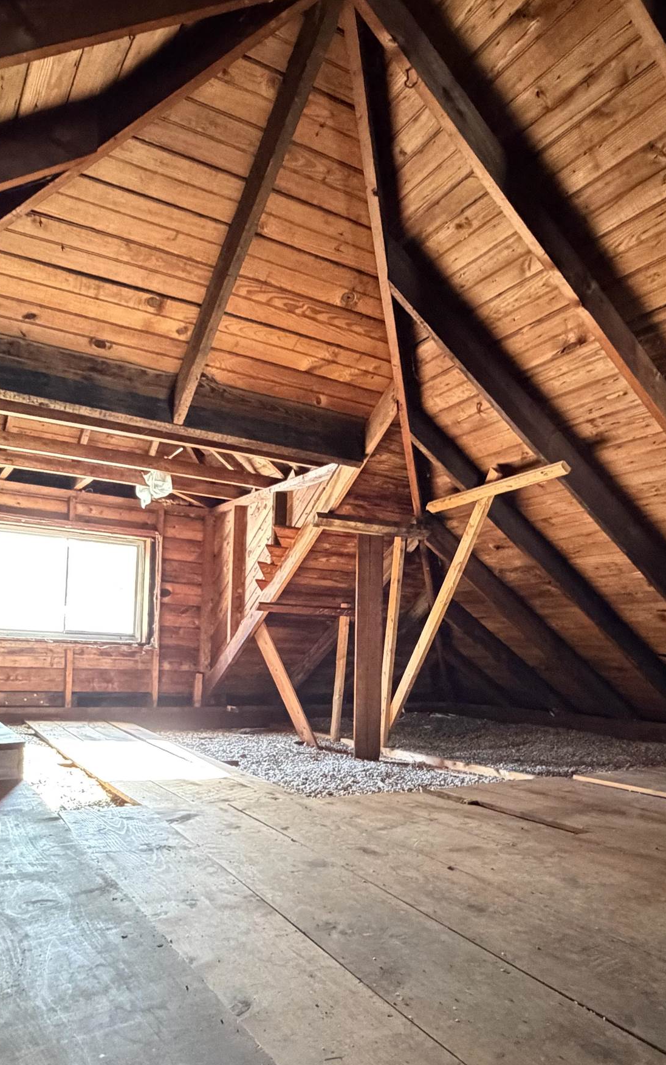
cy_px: 650
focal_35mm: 26
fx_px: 755
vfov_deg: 69.5
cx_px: 312
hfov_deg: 47.6
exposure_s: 1/60
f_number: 2.2
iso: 1000
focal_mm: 2.22
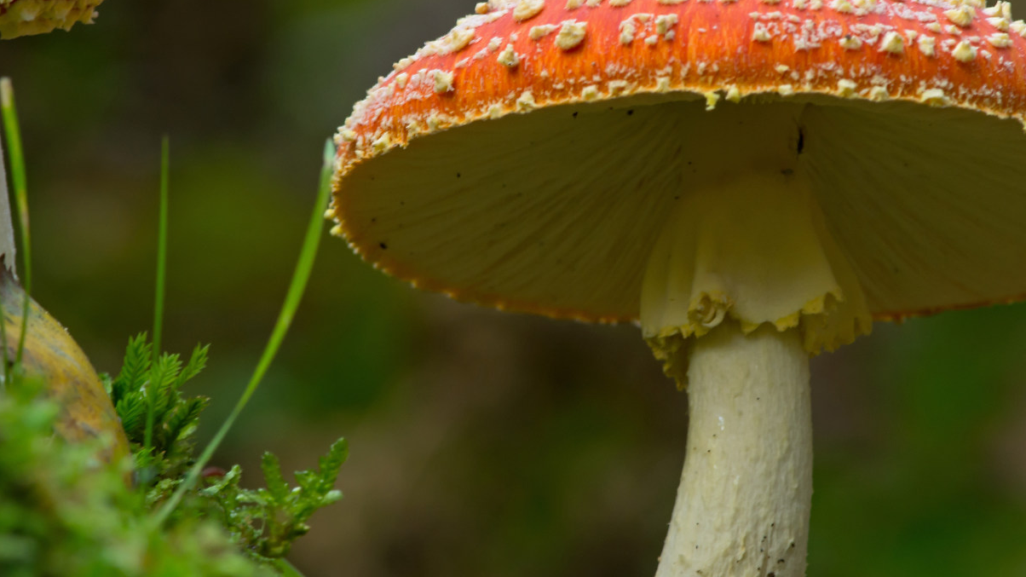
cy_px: 284
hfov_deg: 2.3
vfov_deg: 1.3
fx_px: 25571
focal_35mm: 940
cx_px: 453
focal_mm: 300
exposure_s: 1/15
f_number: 9
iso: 100
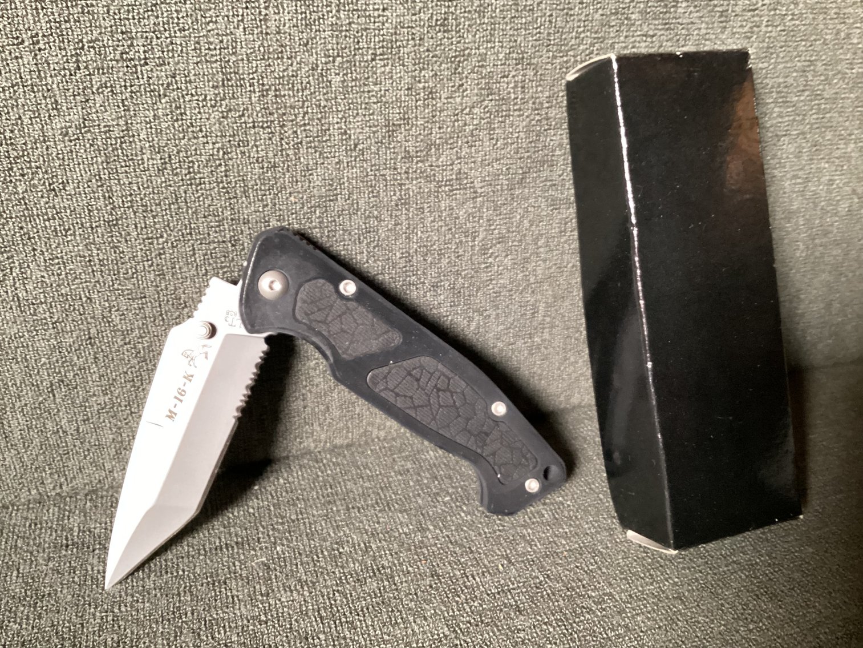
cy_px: 324
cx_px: 432
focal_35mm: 31
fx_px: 773
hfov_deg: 58.3
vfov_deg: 45.4
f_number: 2.4
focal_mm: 3.3
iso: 320
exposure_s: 1/33
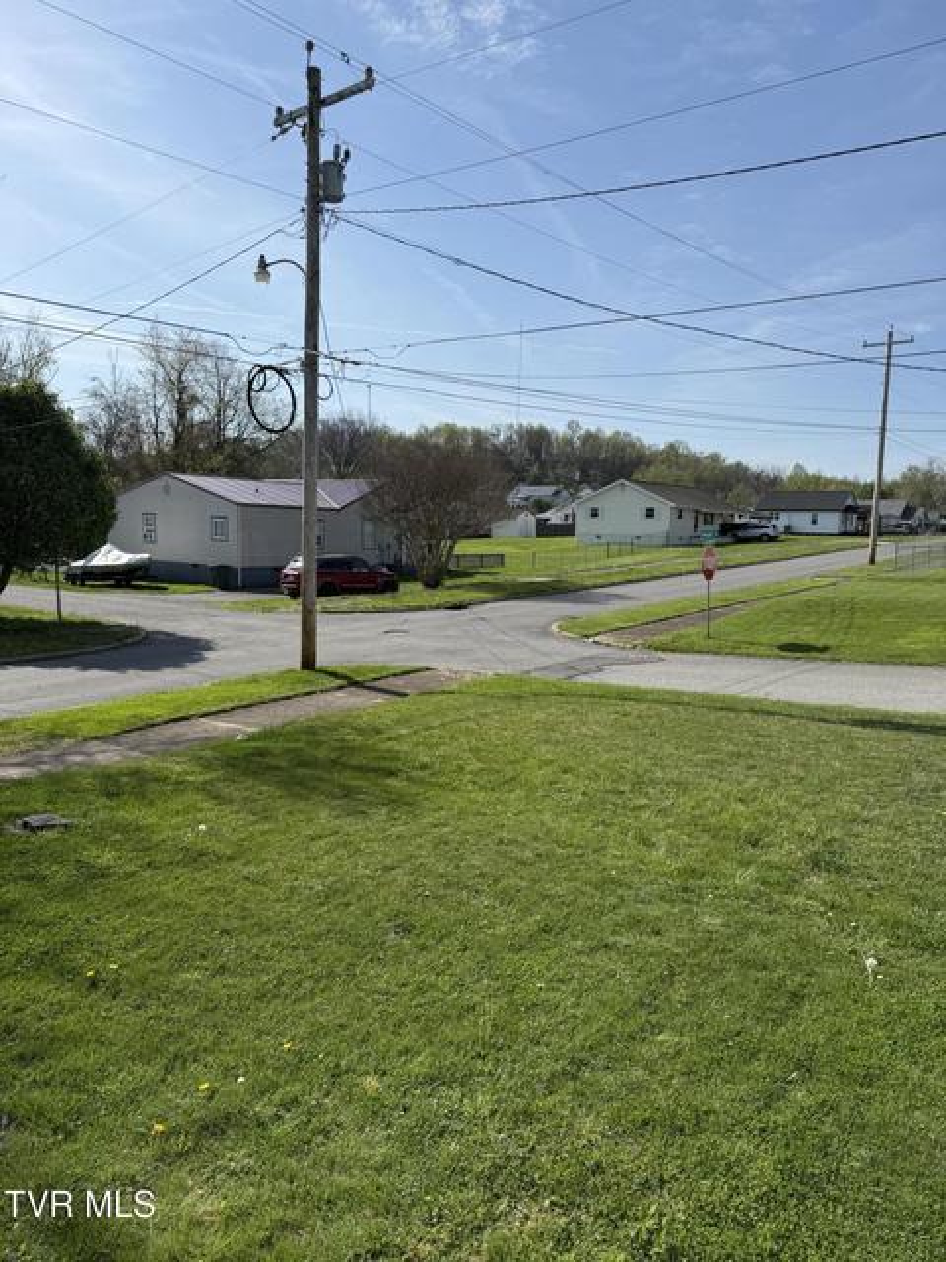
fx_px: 875
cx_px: 473
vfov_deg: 71.6
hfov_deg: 56.8
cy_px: 631
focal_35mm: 24
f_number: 1.78
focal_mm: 6.76
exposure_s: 1/6173
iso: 80
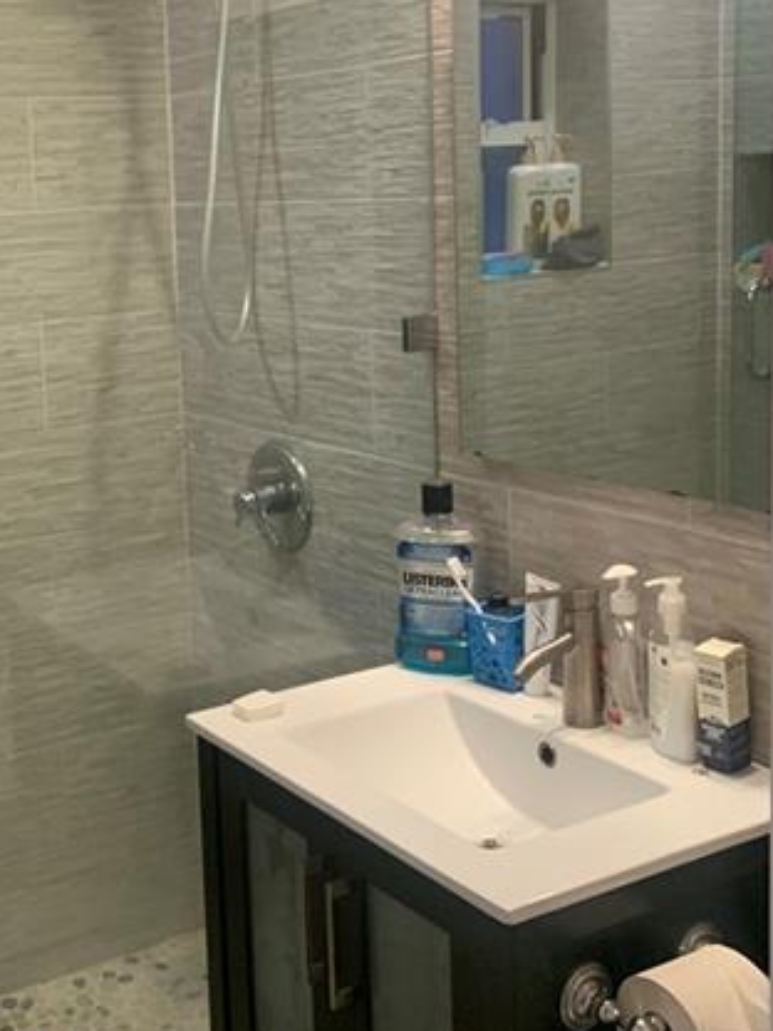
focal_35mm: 48
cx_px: 116
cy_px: 392
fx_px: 1429
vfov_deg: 39.4
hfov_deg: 29.3
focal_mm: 4.25
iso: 100
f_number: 1.8
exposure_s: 1/60
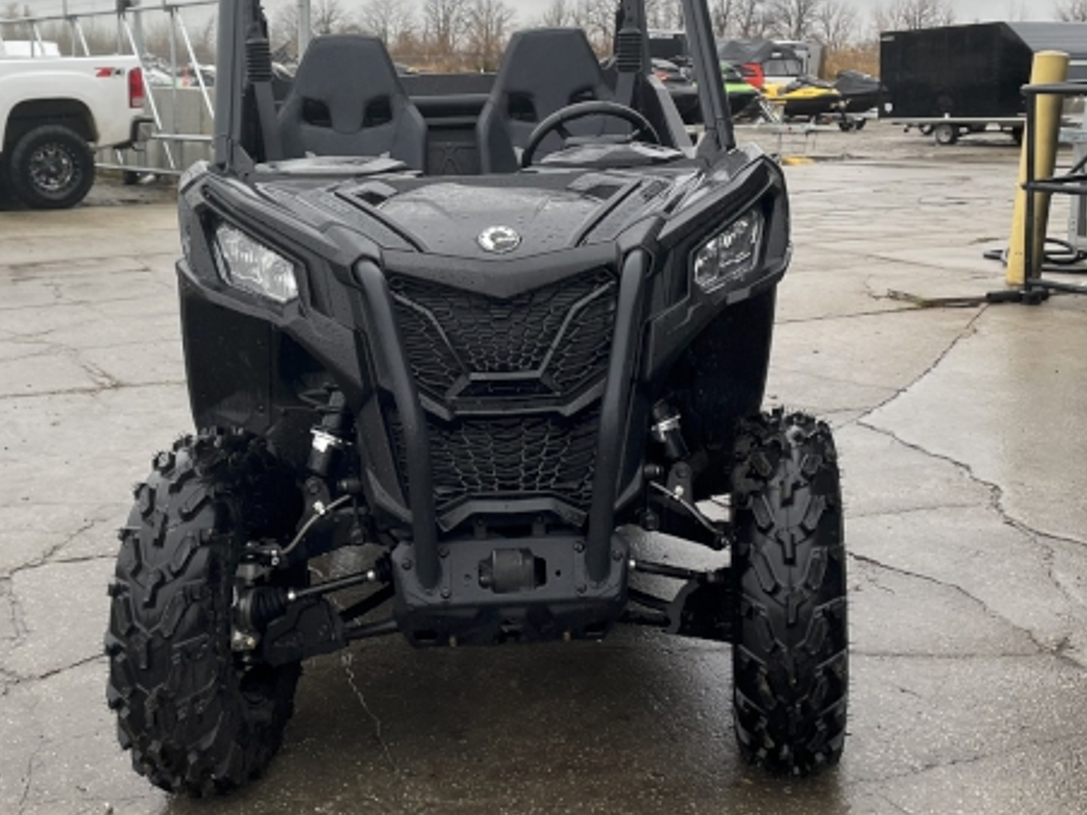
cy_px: 293
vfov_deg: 31.3
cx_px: 440
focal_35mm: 46
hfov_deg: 41.1
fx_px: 1444
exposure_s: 1/292
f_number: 1.6
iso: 32
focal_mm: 4.2
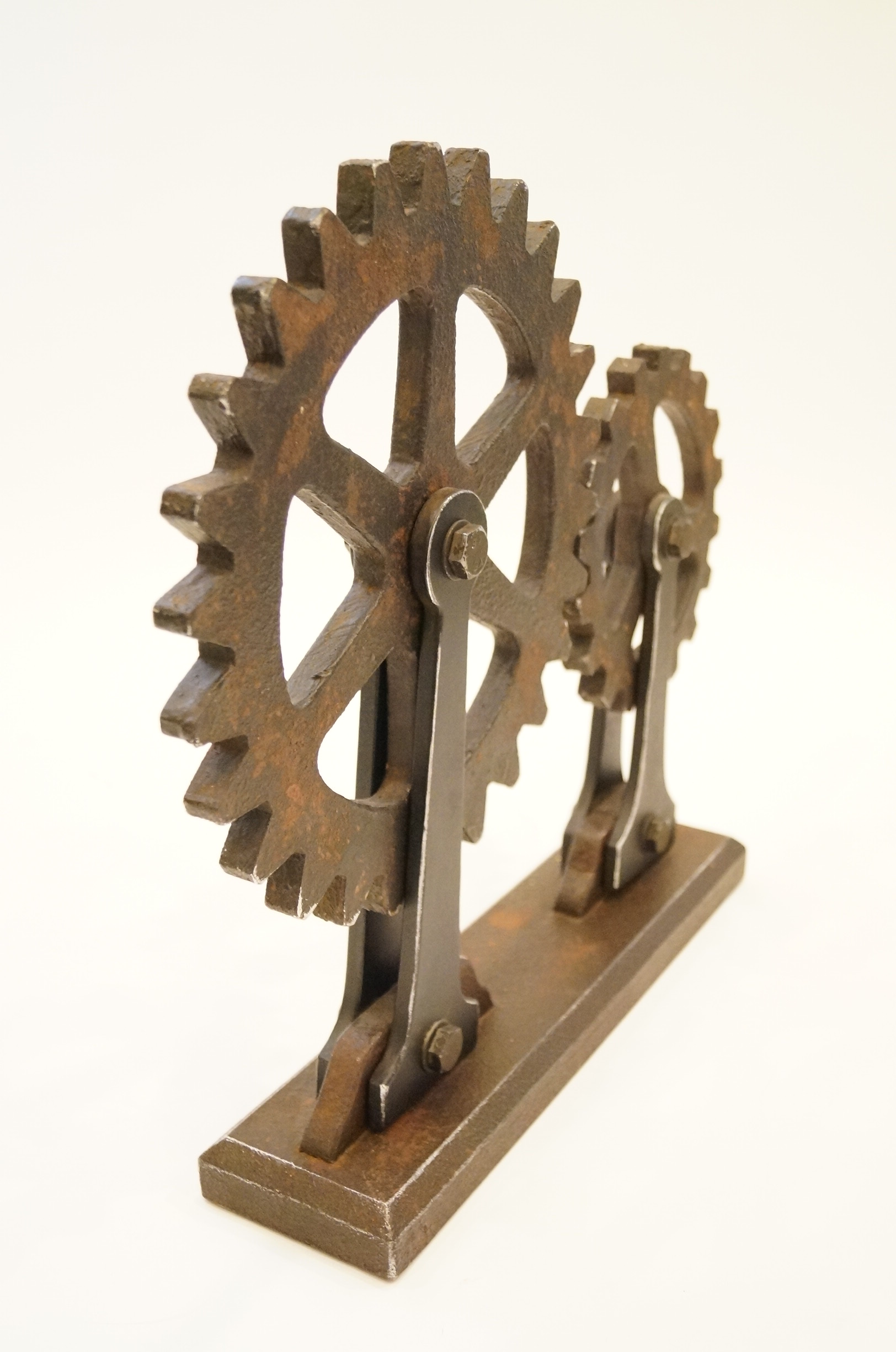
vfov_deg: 49.6
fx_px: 1461
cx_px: 448
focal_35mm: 39
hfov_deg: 34.1
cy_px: 676
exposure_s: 1/50
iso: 3200
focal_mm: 26
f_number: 4
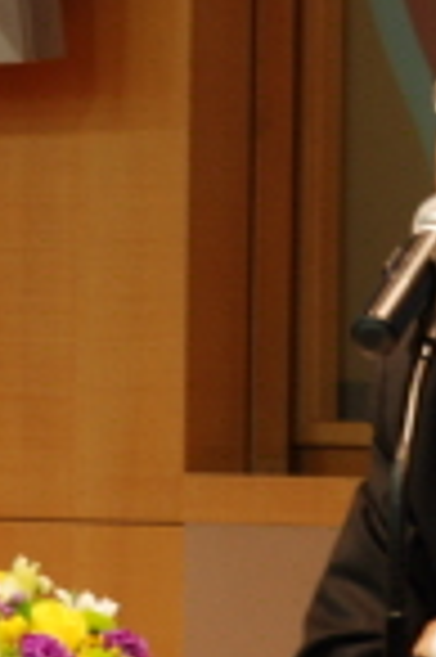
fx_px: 8171
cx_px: 184
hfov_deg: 3.1
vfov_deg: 4.6
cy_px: 36
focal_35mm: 449
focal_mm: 85
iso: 400
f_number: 5.6
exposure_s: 1/8
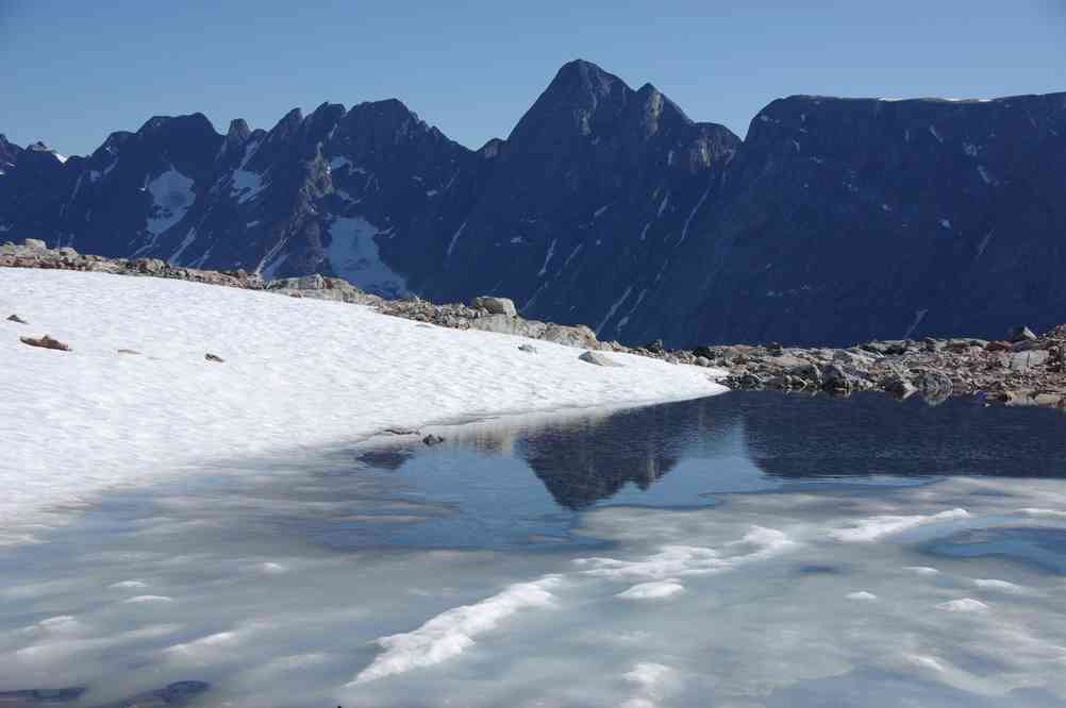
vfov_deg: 21.2
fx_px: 1893
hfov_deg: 31.4
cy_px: 354
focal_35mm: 64
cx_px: 533
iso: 100
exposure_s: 1/350
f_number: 9.5
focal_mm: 42.5
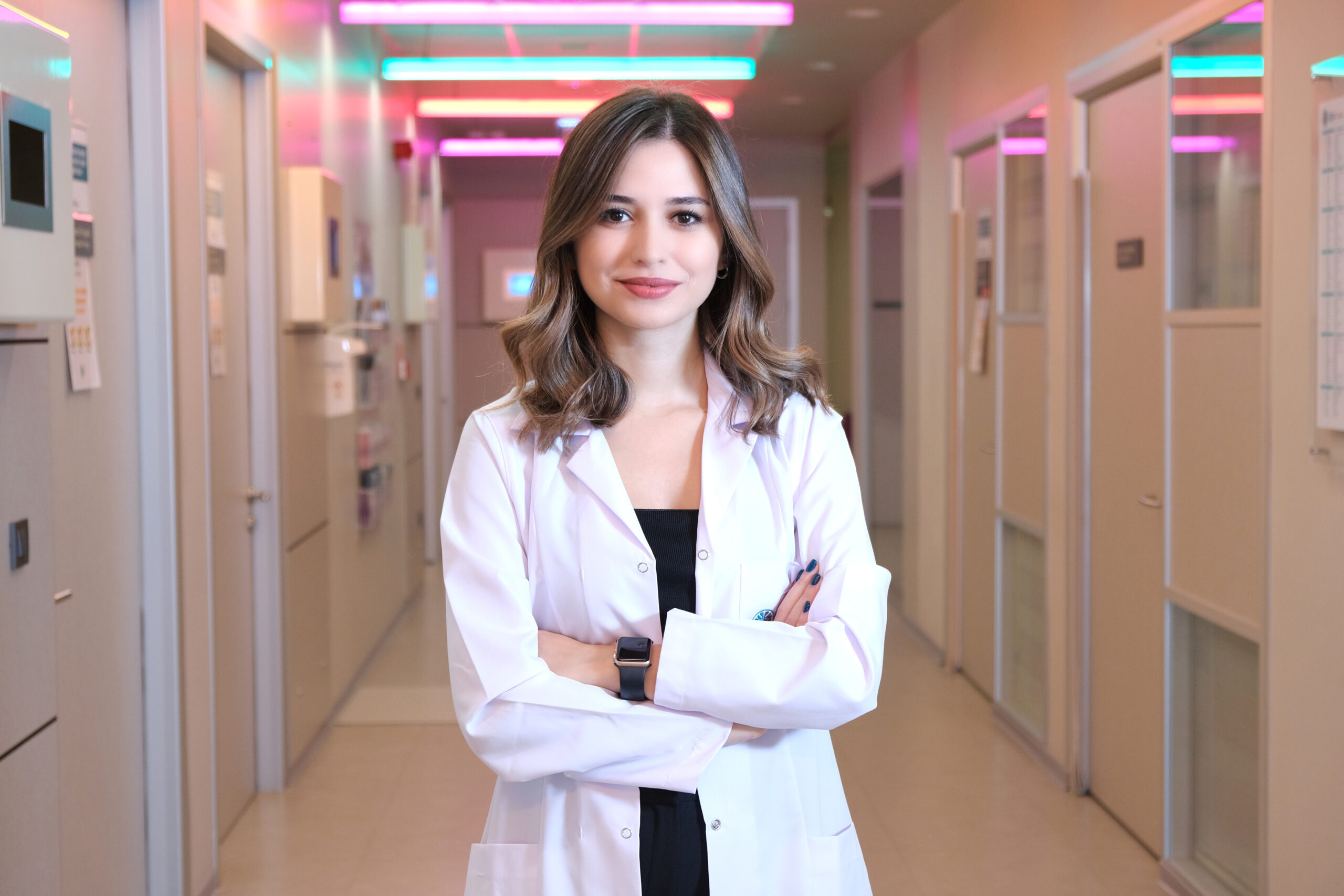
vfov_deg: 25.1
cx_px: 672
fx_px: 2016
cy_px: 448
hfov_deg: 36.9
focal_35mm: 54
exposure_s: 1/50
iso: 1000
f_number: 3.6
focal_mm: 35.8
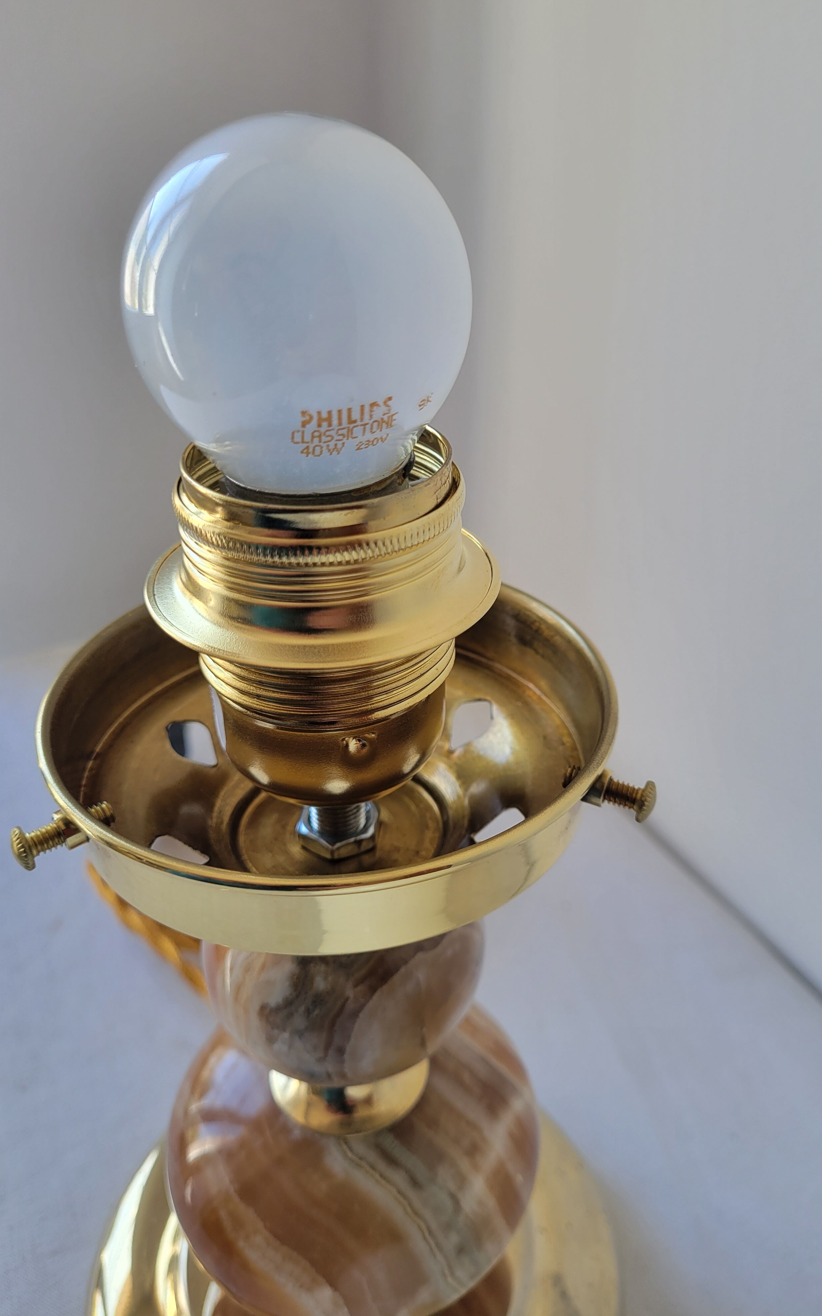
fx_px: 1004
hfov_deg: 44.5
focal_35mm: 28
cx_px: 429
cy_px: 651
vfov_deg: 66.5
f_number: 1.8
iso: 40
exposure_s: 1/100
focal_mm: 5.4
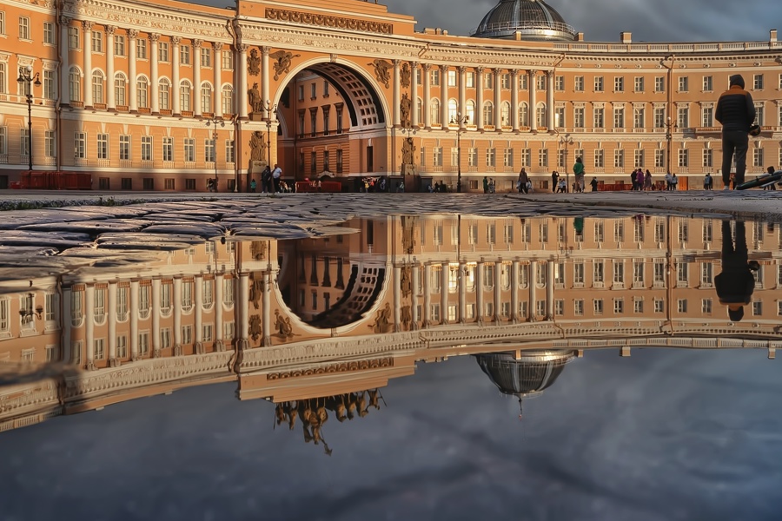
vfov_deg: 31.8
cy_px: 223
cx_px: 421
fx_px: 912
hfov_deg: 46.4
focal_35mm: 42
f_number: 11
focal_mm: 17.5
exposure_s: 1/60
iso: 200
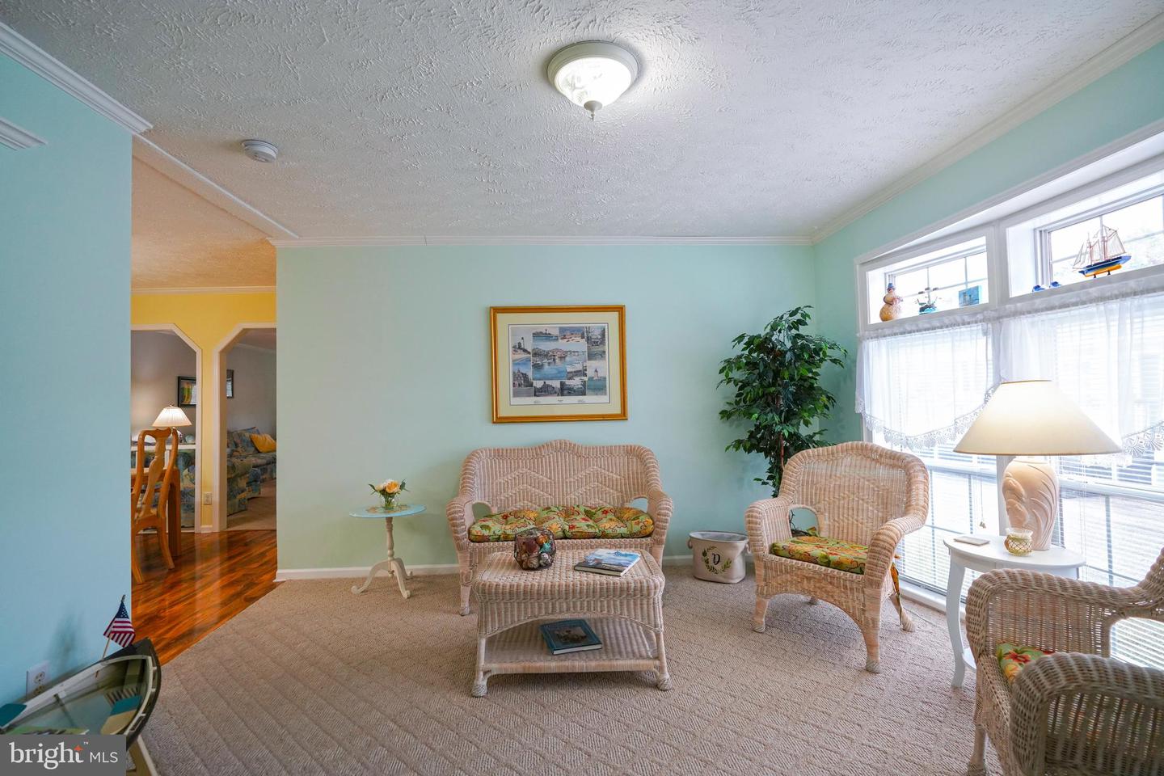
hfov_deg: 96.7
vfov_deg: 73.7
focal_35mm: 16
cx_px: 582
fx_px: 517
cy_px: 388
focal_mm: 16
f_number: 4
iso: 1000
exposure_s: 1/160
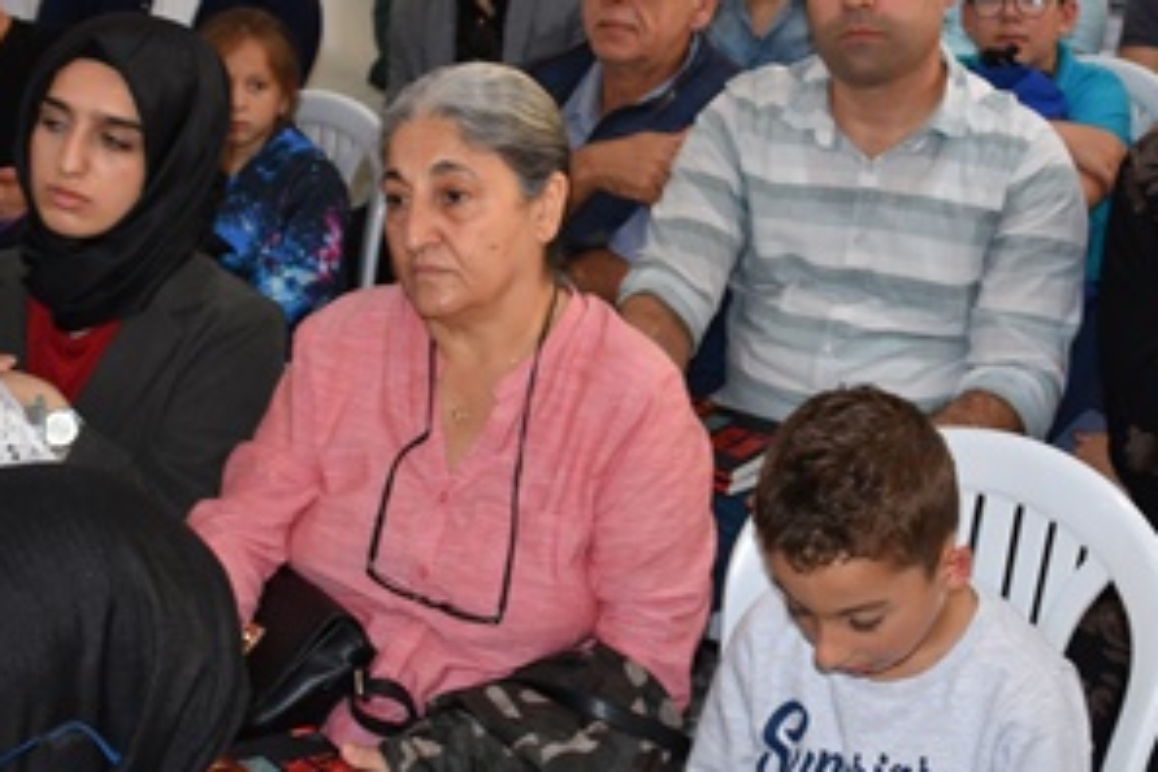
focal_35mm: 61
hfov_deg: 32.9
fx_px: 1962
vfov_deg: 22.1
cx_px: 569
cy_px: 232
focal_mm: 18
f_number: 3.5
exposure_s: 1/60
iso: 400
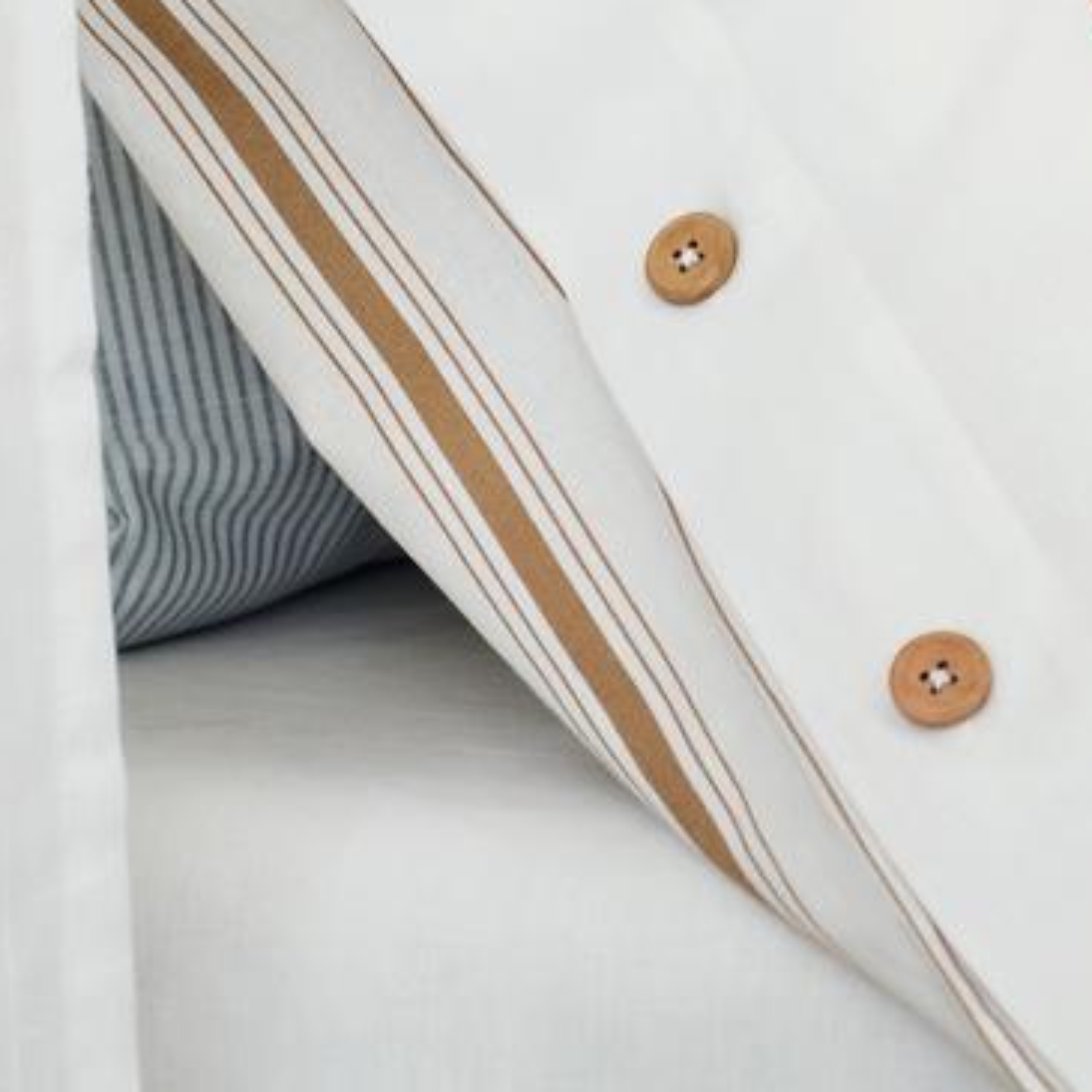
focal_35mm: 285
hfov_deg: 6.1
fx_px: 10172
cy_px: -1095
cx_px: 1505
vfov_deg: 6.0
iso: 800
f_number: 5.6
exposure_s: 1/40
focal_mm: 80
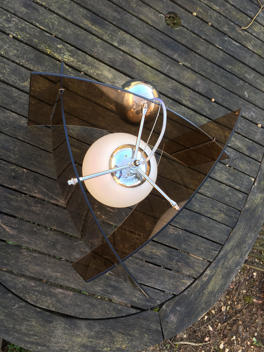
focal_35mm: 29
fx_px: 295
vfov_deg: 61.7
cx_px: 132
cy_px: 176
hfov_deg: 48.2
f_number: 2.2
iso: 25
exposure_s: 1/50
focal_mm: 4.15
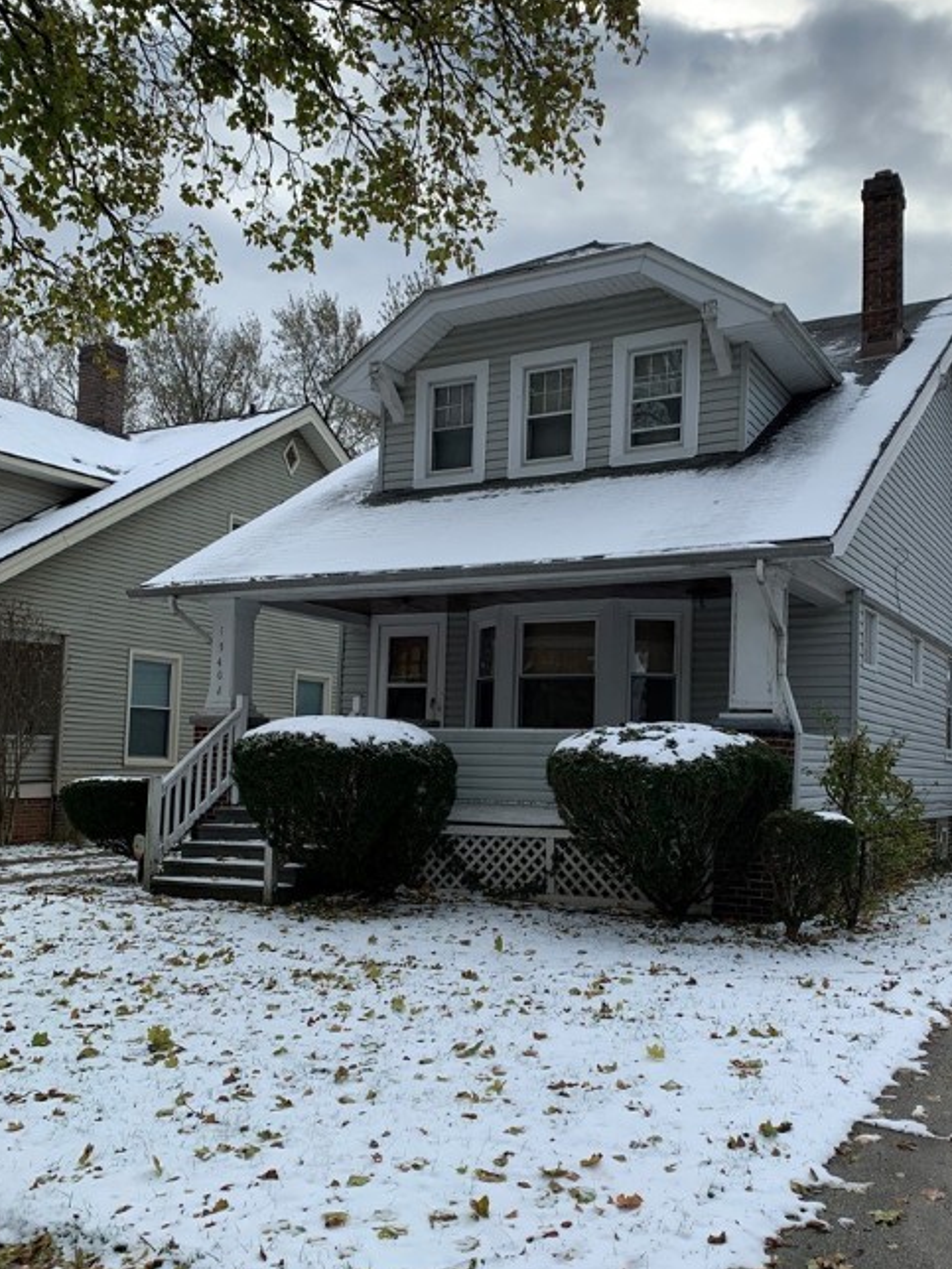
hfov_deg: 45.3
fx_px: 1137
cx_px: 556
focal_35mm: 31
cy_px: 715
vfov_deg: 58.2
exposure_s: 1/1779
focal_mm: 4.25
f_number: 1.8
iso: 25
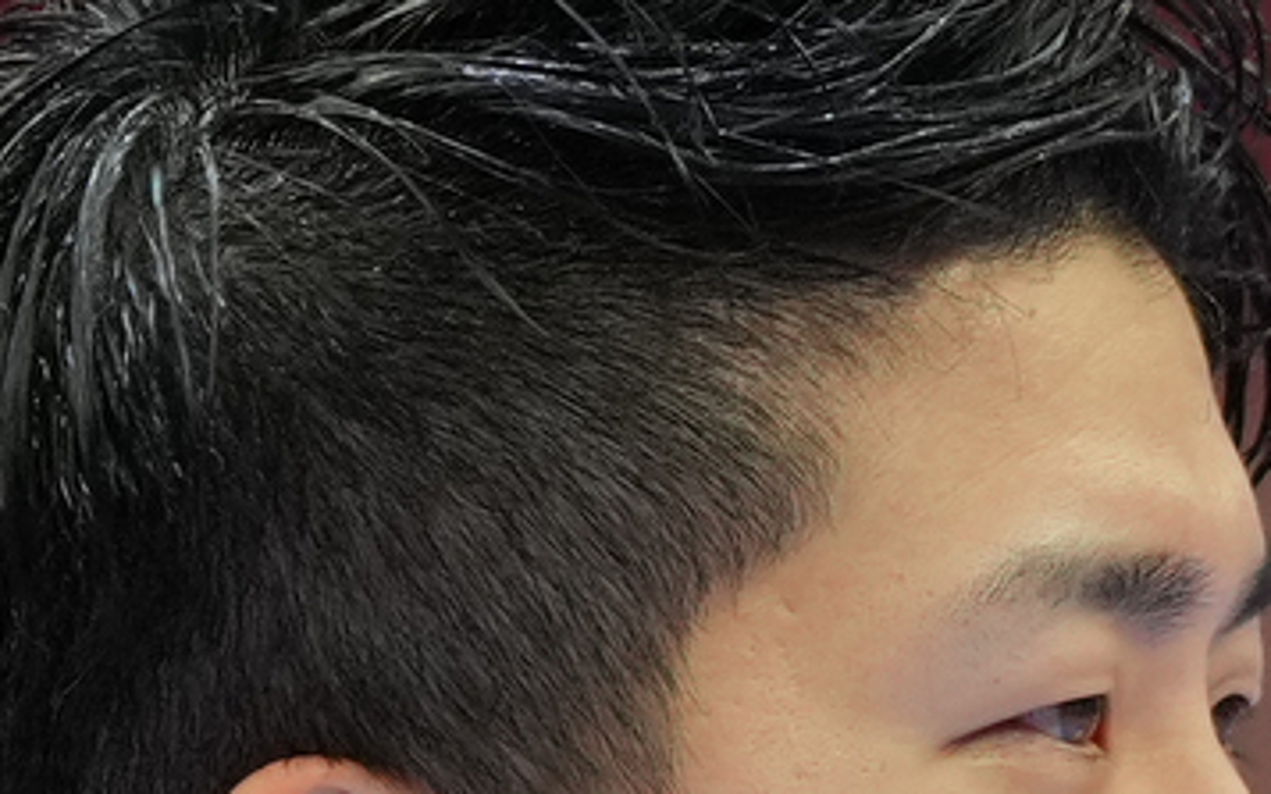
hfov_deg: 1.0
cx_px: 1819
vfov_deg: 0.6
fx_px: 74219
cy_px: 2094
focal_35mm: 2143
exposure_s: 1/500
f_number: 2.8
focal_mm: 200
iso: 1000
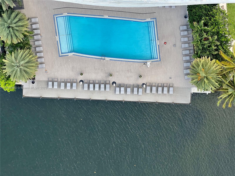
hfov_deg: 25.3
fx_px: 523
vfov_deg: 19.1
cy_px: 88
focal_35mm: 77
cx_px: 118
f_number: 2.8
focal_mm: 9
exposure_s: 1/99
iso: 100
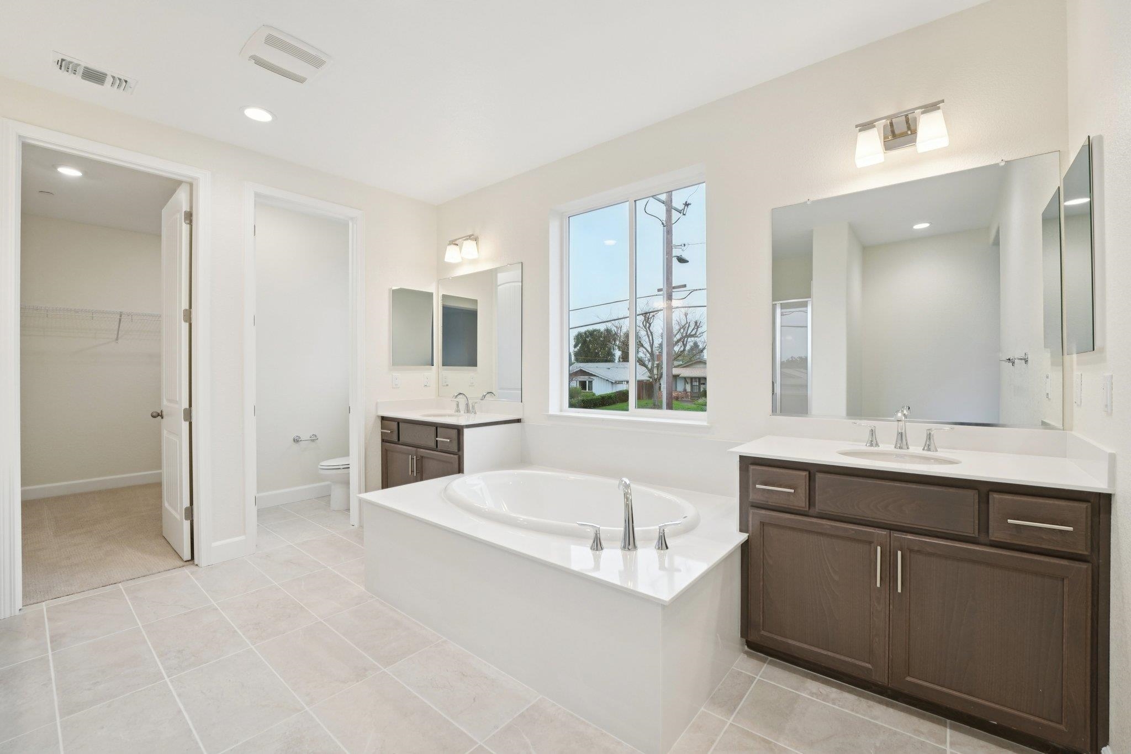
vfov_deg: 81.2
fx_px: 440
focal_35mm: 14
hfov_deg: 104.3
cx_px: 566
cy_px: 377
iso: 800
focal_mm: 14
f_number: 8
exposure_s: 1/40
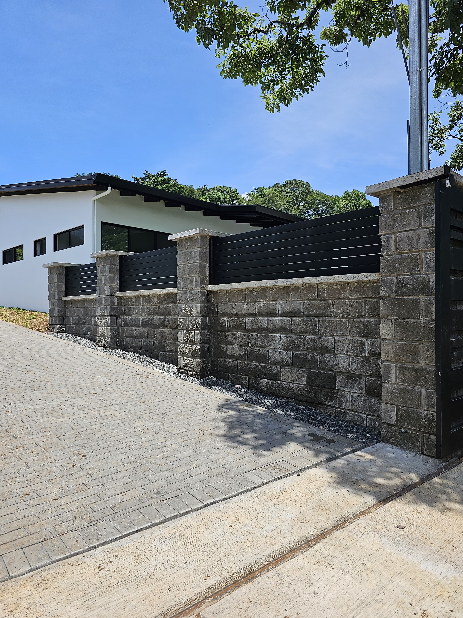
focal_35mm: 23
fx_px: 410
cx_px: 232
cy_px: 309
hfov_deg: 58.9
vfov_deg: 73.9
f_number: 1.7
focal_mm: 6.3
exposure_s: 1/2000
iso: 32
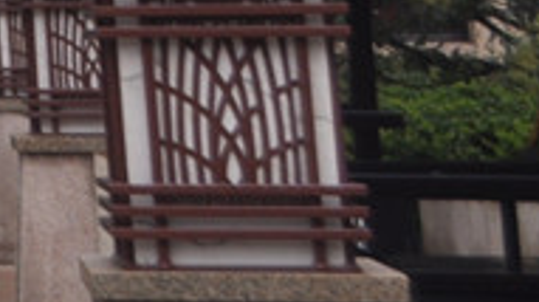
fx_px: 3098
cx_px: -1112
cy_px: -572
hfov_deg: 8.3
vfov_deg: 5.3
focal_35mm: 217
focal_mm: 22
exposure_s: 1/100
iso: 200
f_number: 5
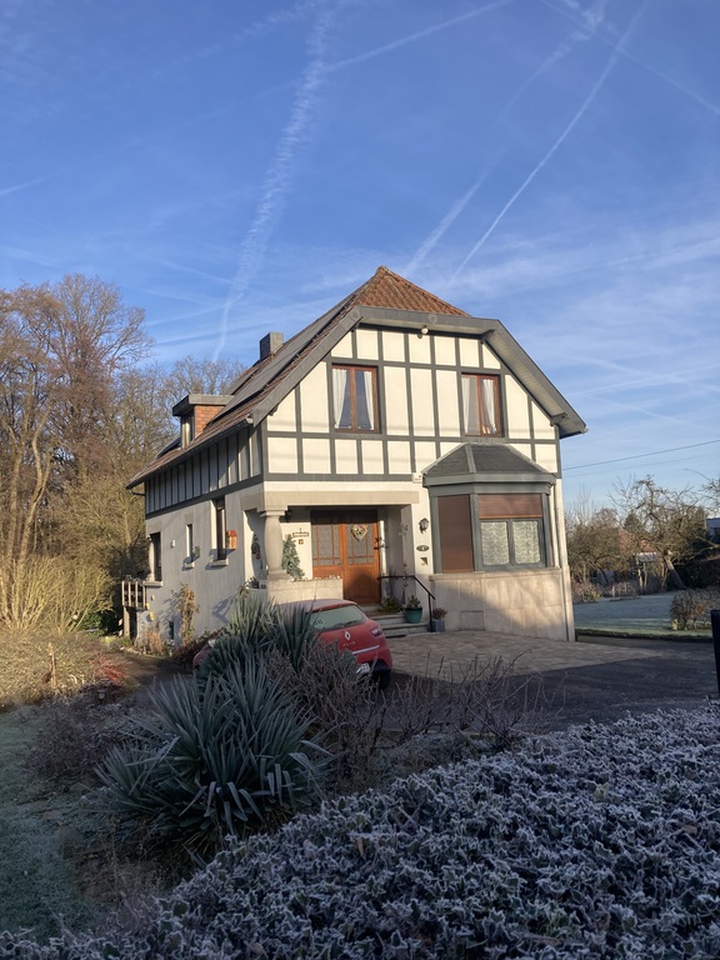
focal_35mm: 28
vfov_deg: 63.4
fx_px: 777
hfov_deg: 49.7
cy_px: 480
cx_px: 360
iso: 20
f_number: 1.8
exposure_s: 1/1389
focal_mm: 3.99
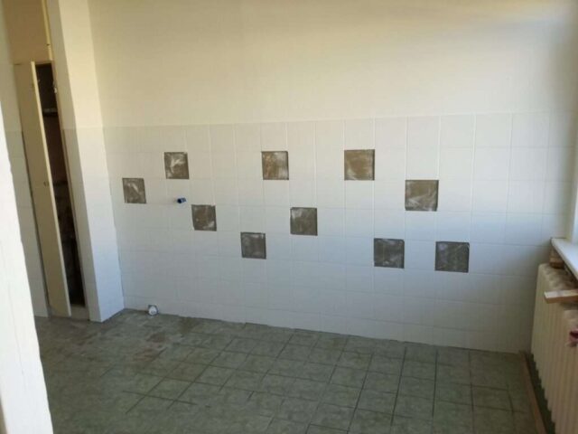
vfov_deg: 51.4
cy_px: 217
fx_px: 451
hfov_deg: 65.3
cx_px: 289
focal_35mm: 27
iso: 80
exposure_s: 1/120
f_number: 2
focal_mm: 3.79
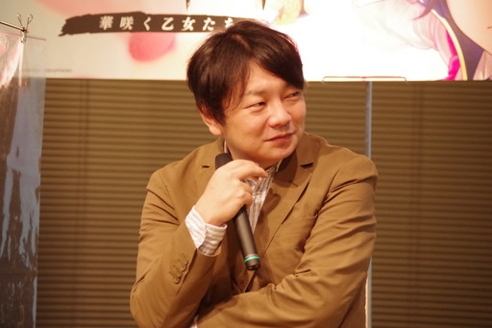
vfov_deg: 5.4
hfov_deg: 8.1
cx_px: 246
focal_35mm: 255
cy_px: 164
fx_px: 3484
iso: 3200
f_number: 4.5
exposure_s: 1/250
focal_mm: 170
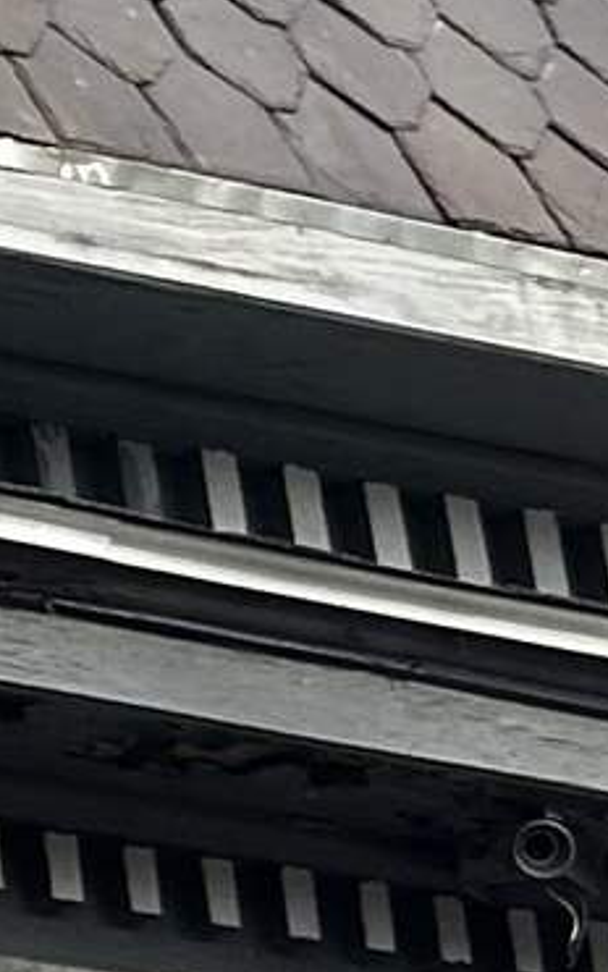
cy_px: 21
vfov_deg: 9.1
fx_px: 6042
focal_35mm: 228
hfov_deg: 5.3
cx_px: -1559
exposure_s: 1/1808
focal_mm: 5.7
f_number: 1.5
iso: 50
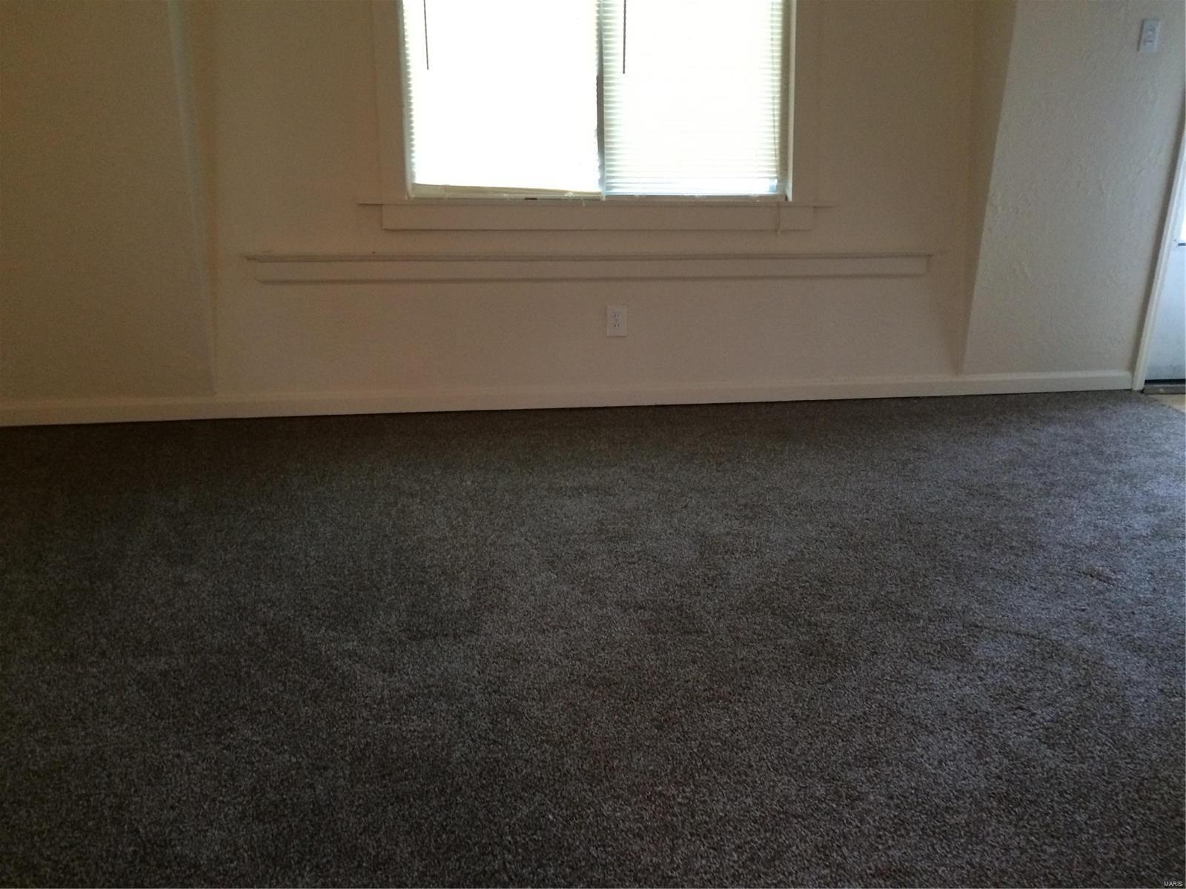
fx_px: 994
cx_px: 593
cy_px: 444
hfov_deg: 61.7
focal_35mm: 29
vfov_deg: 48.2
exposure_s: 1/24
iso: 320
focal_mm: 4.15
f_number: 2.2
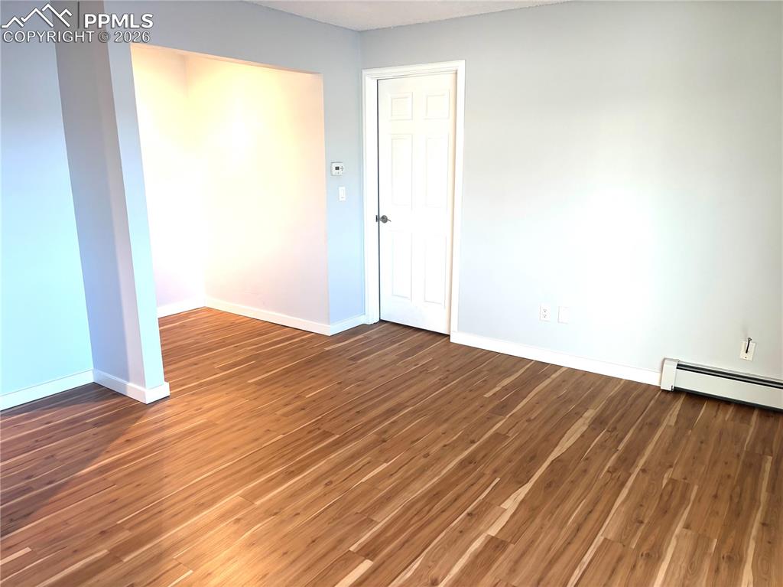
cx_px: 392
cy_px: 294
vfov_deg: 53.0
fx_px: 588
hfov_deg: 67.3
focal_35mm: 26
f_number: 1.6
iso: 125
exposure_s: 1/120
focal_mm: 5.96
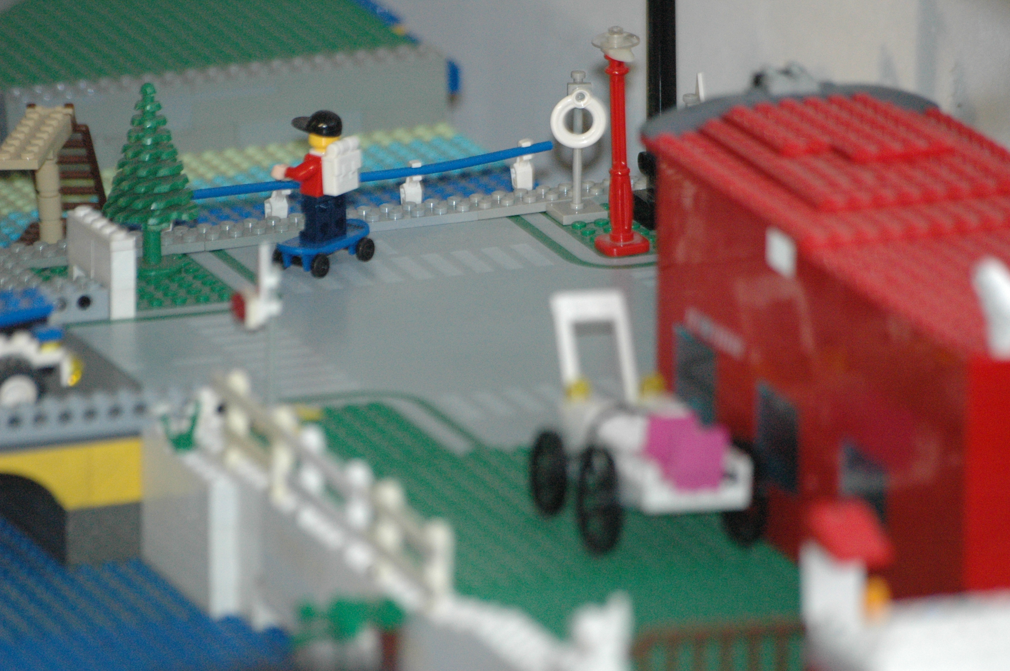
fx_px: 9250
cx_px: 505
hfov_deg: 6.2
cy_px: 336
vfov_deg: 4.2
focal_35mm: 330
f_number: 5.3
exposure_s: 1/100
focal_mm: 220
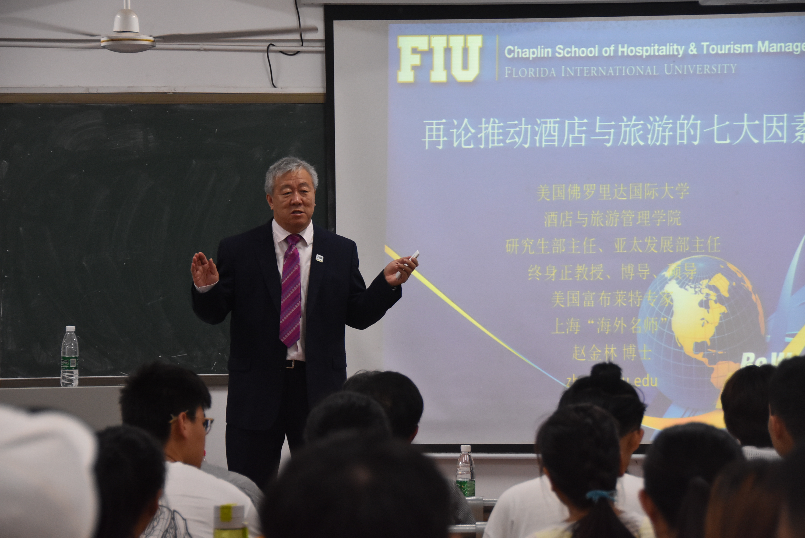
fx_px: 2752
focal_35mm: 123
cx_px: 402
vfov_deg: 11.2
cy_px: 269
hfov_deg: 16.6
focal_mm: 82
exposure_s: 1/60
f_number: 5
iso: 1800
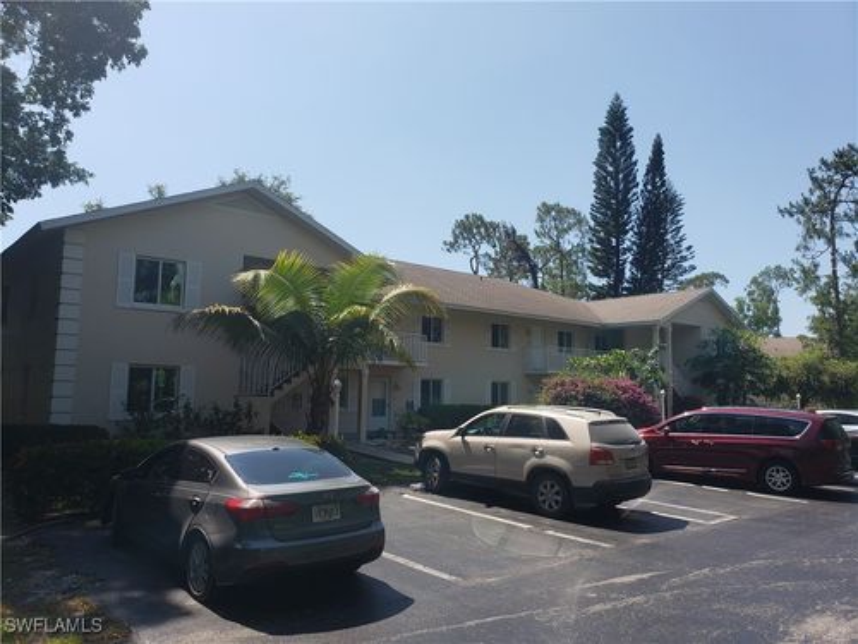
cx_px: 429
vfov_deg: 53.1
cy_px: 322
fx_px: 644
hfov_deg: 67.3
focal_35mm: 26
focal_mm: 4.3
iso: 50
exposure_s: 1/1412
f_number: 2.4
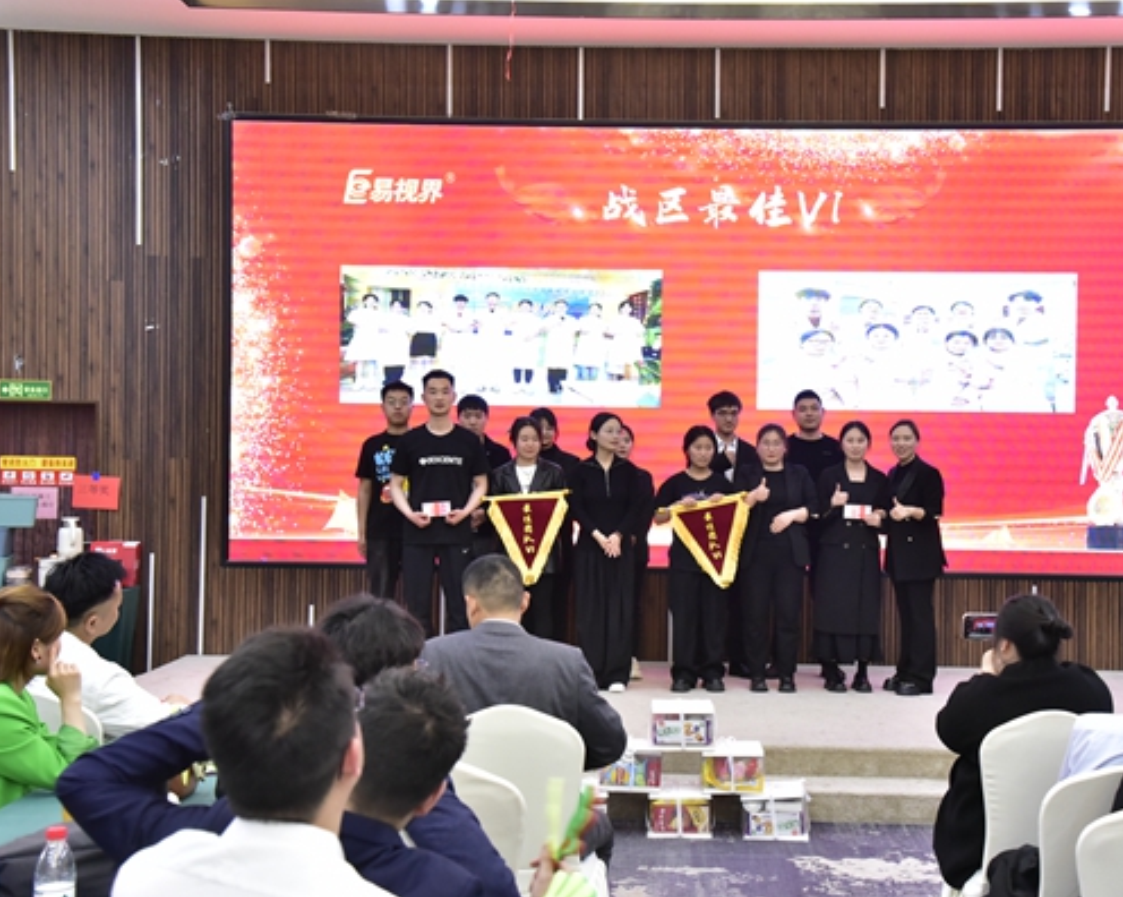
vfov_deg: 30.2
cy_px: 446
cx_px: 643
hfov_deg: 37.3
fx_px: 1661
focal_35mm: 50
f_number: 5.6
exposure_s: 1/200
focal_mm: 44
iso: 6400
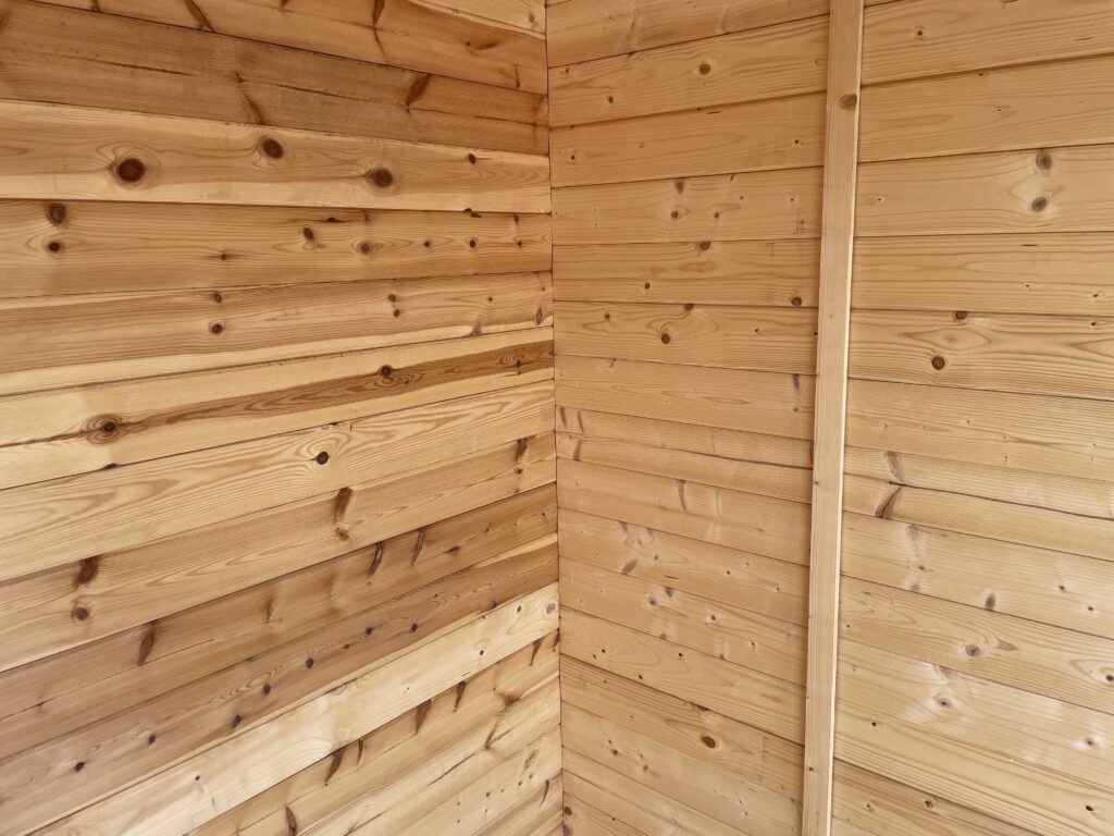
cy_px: 418
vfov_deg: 53.1
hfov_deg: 67.3
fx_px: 837
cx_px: 557
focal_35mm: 26
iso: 40
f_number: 1.6
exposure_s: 1/121
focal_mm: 4.2
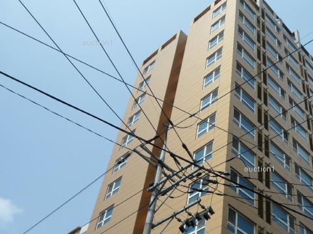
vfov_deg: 31.0
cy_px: 174
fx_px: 416
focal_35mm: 46
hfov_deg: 39.3
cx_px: 259
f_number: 3.5
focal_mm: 4.9
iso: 80
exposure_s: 1/1000
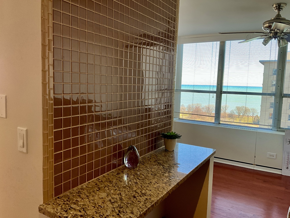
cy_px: 109
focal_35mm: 29
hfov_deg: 61.7
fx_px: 243
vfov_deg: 48.2
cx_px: 145
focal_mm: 3
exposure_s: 1/120
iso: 40
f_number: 1.8
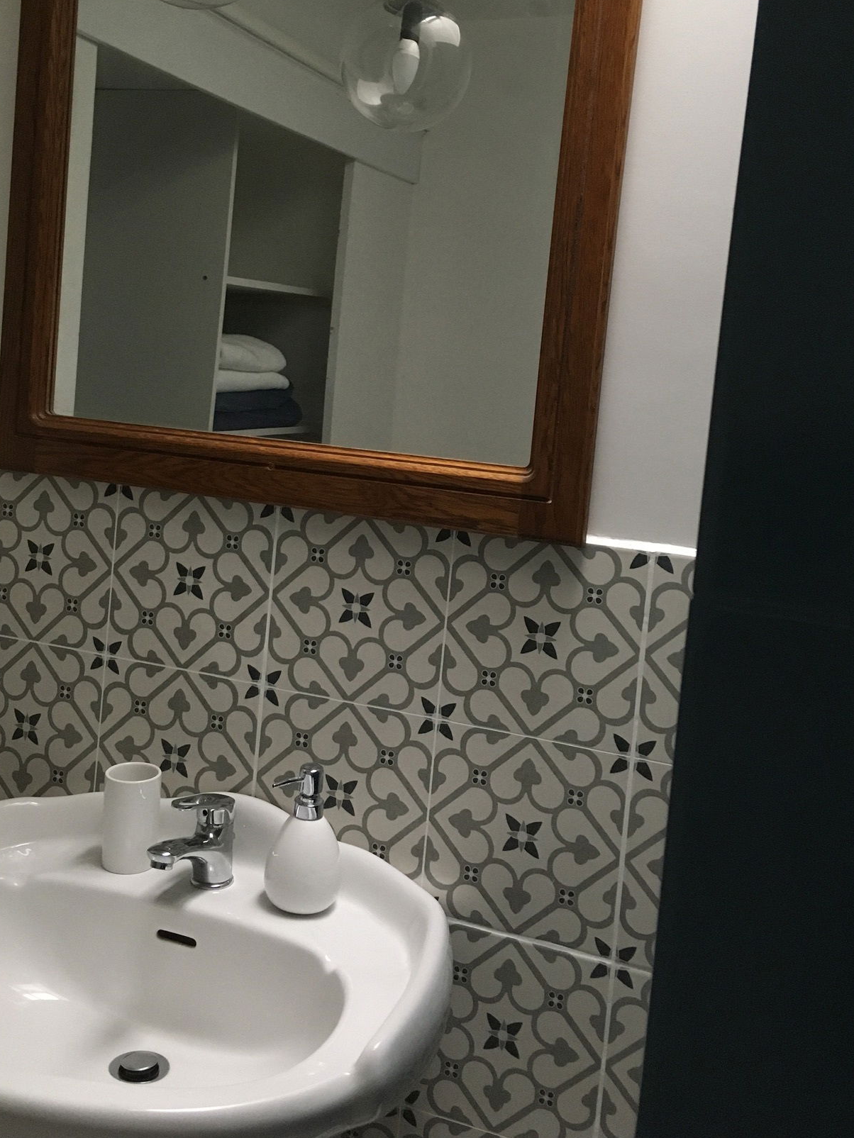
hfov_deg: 38.7
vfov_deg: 49.8
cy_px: 460
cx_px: 399
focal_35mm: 37
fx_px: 1217
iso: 200
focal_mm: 4.15
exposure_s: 1/25
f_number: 2.2
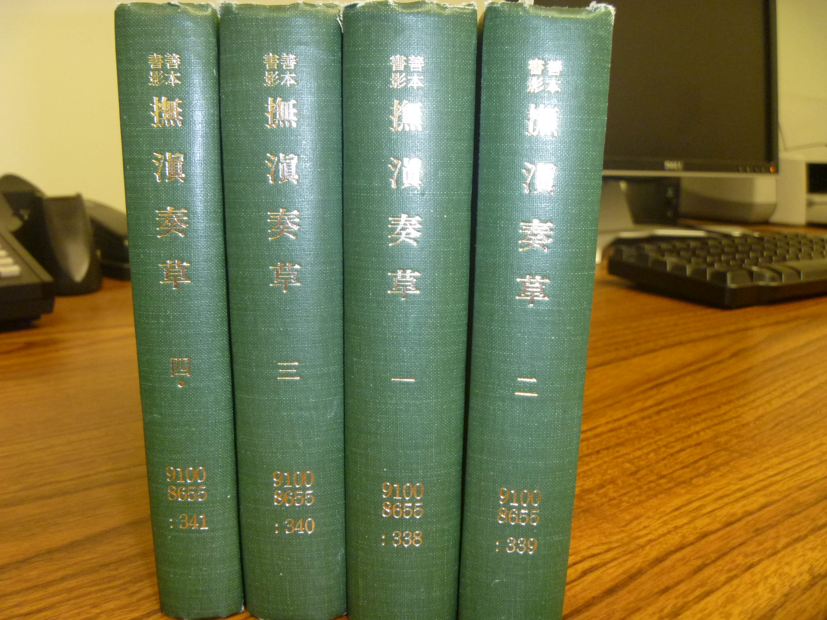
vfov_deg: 40.7
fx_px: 836
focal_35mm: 35
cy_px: 310
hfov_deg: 52.6
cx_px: 414
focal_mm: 6.3
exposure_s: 1/30
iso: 320
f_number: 3.5
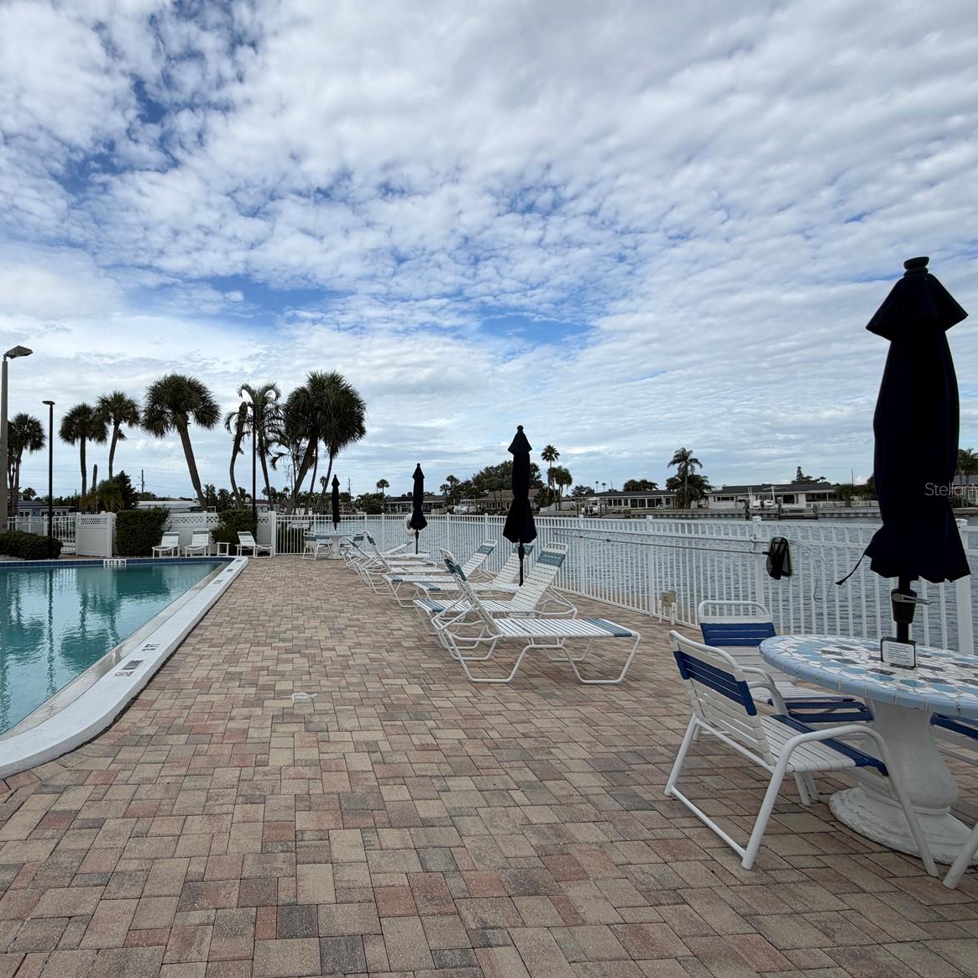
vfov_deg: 84.0
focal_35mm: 17
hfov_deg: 81.4
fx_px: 543
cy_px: 489
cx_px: 332
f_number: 2.2
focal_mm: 2.22
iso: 20
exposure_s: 1/985
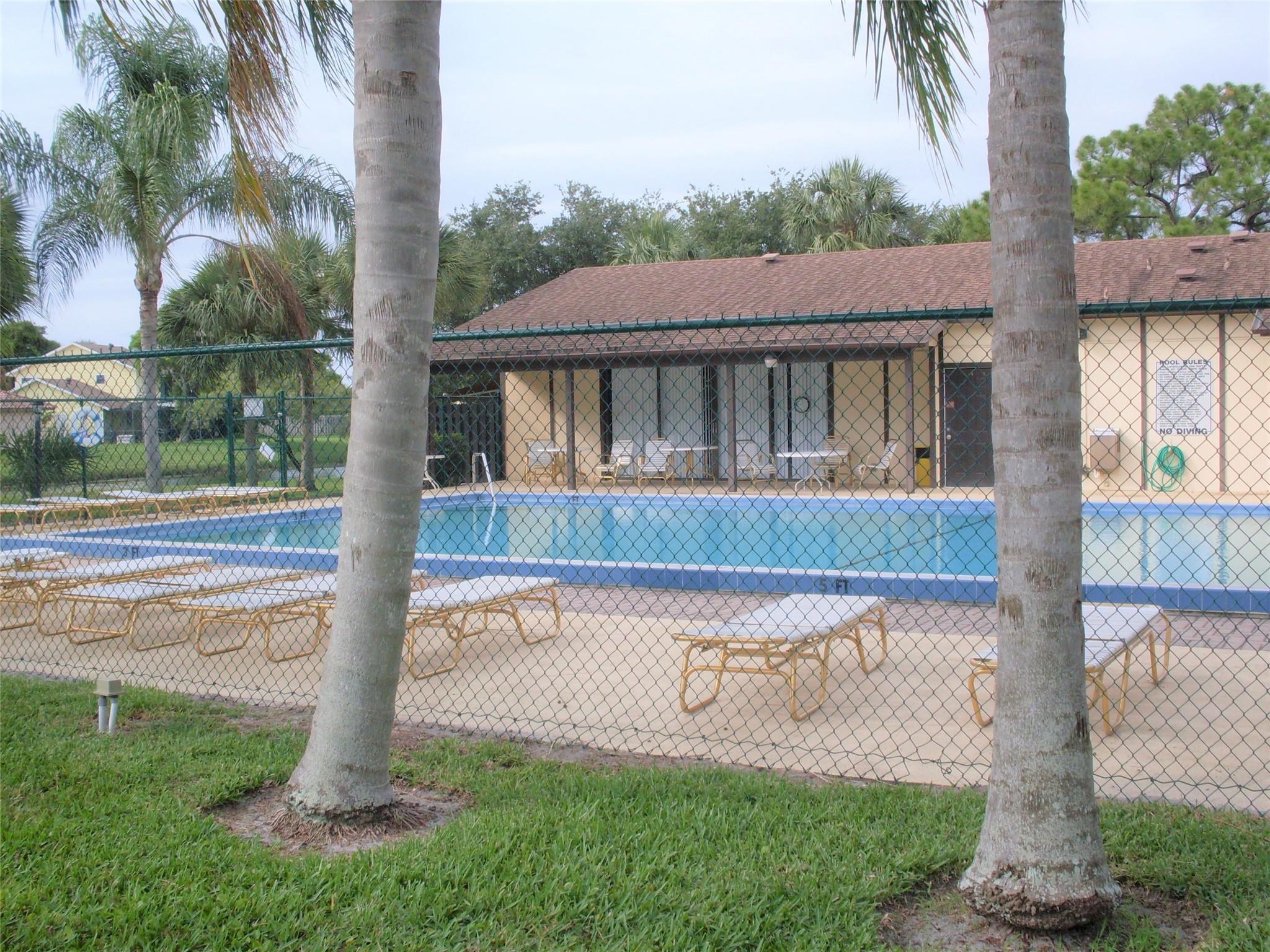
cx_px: 635
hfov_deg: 49.0
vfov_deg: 37.7
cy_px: 476
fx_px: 1394
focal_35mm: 38
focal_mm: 6.3
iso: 80
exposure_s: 1/125
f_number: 8.4
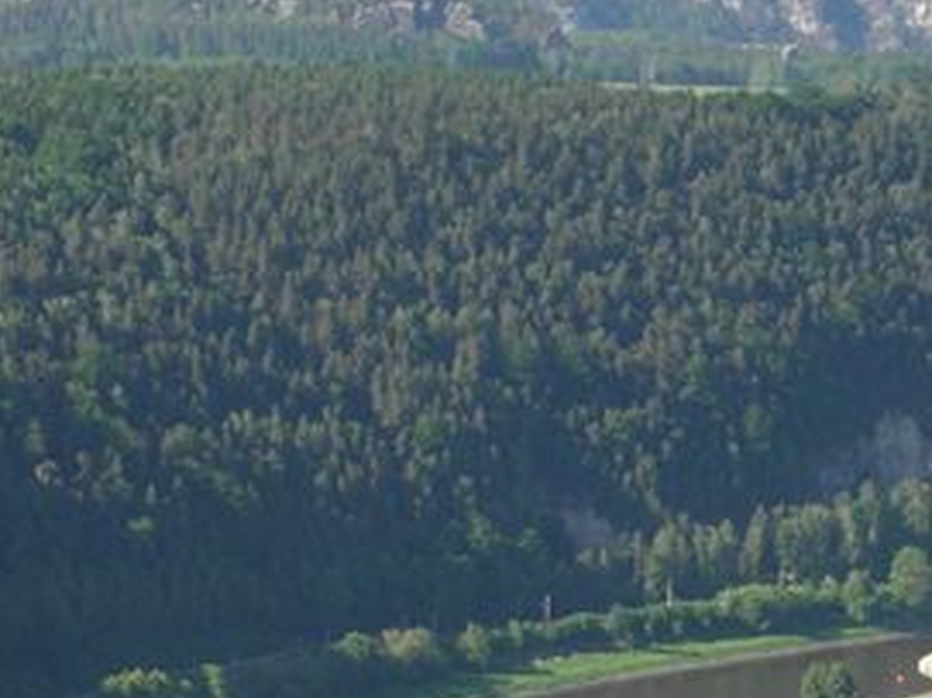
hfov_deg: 9.8
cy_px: 739
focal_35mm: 203
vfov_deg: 7.3
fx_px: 5463
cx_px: 468
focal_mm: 14.3
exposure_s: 1/133
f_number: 4.8
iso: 50
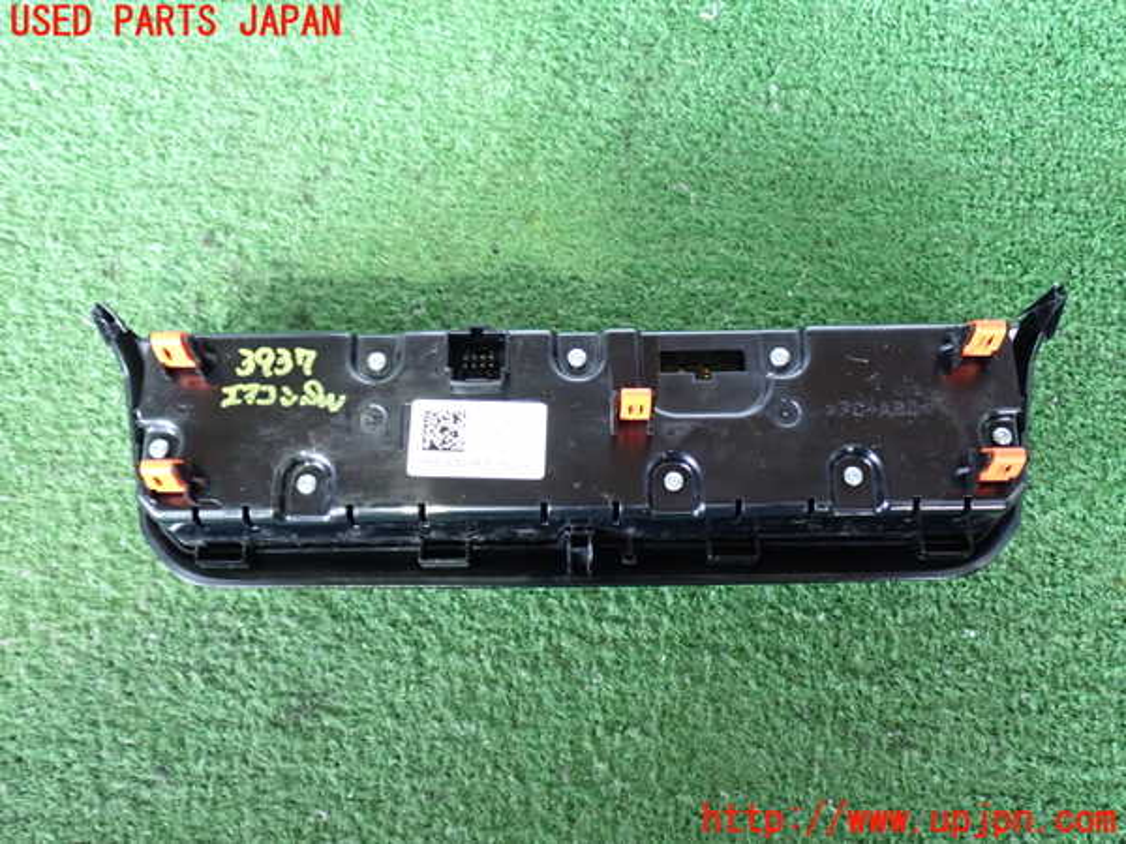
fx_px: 1171
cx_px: 563
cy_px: 422
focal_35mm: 36
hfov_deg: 51.4
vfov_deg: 39.7
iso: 800
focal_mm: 6.37
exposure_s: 1/30
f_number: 2.5
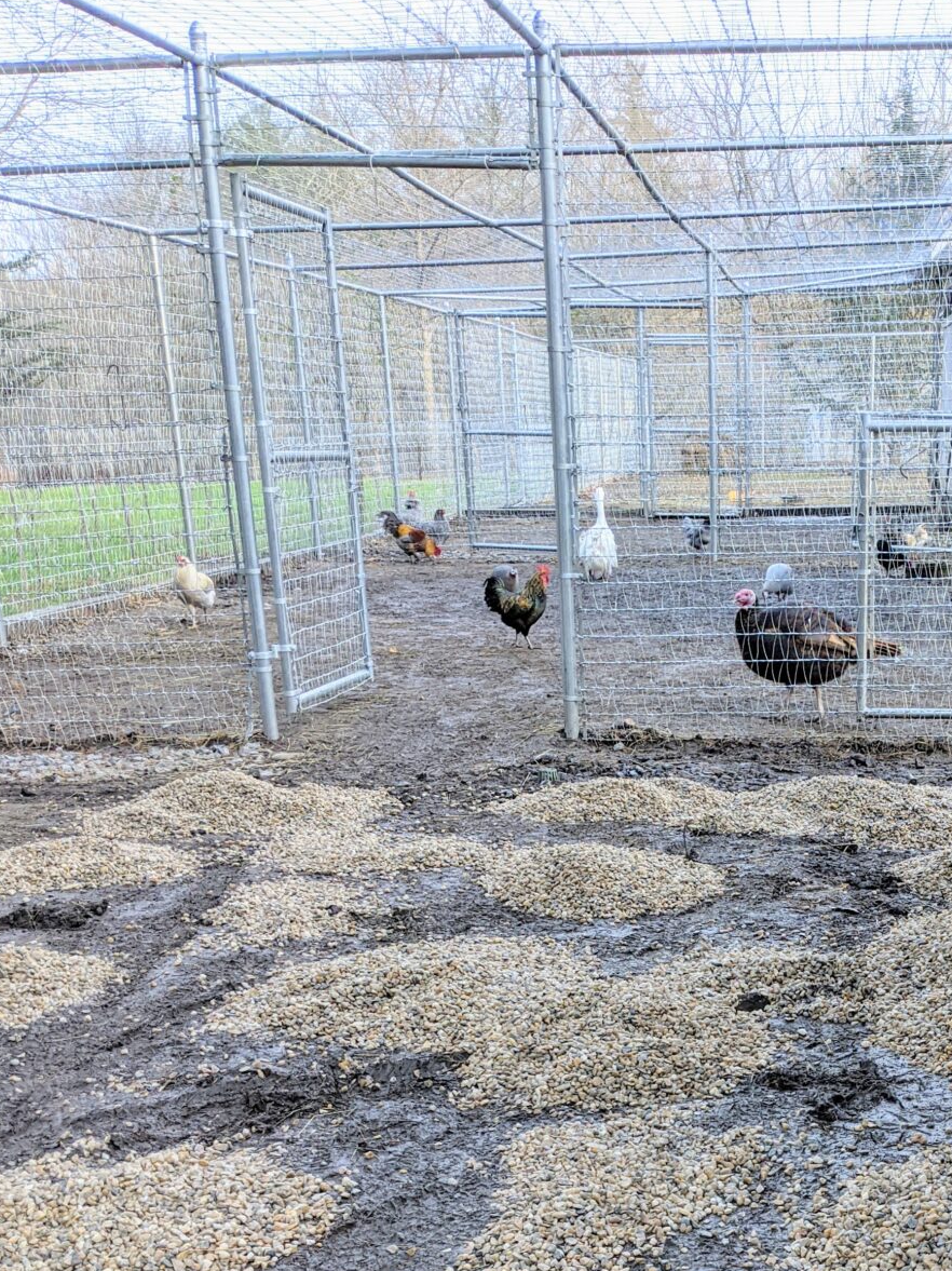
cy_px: 1092
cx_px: 821
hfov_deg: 29.8
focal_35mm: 47
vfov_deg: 38.3
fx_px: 1724
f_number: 1.73
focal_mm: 4.38
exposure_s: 1/385
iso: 123
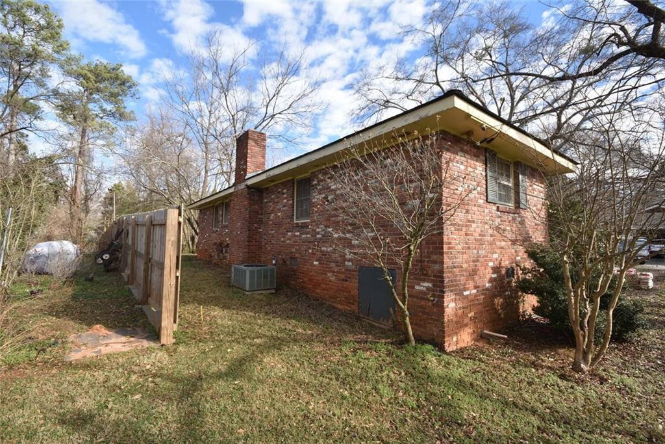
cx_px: 332
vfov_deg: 77.3
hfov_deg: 100.4
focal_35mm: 15
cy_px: 222
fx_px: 277
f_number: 7.1
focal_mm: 10
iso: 200
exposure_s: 1/250
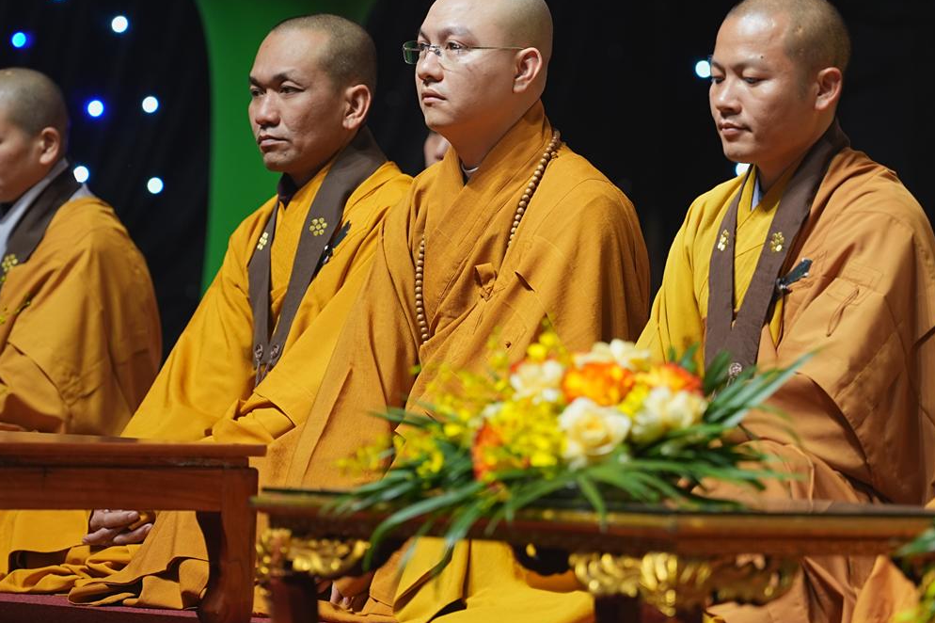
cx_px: 444
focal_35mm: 308
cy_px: 251
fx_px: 7996
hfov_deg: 6.7
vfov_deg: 4.5
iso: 400
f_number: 2.8
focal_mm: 170
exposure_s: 1/100
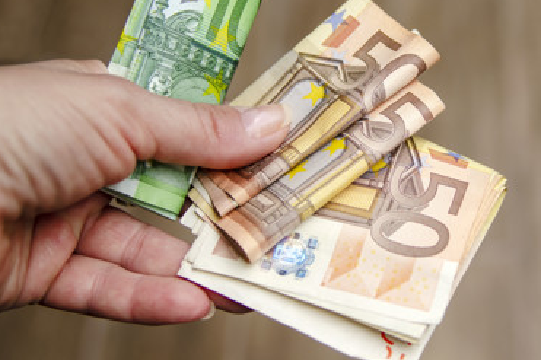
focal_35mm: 91
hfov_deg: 22.2
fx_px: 1367
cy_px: 118
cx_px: 391
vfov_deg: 15.0
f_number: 3.2
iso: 250
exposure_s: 1/800
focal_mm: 36
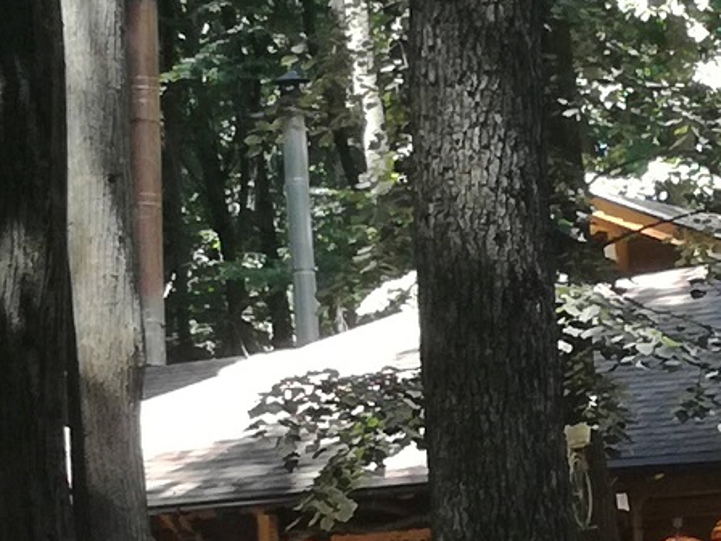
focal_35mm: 175
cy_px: 489
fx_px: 3645
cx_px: 542
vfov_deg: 8.5
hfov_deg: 11.3
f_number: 2
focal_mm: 3.79
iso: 64
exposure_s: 1/120
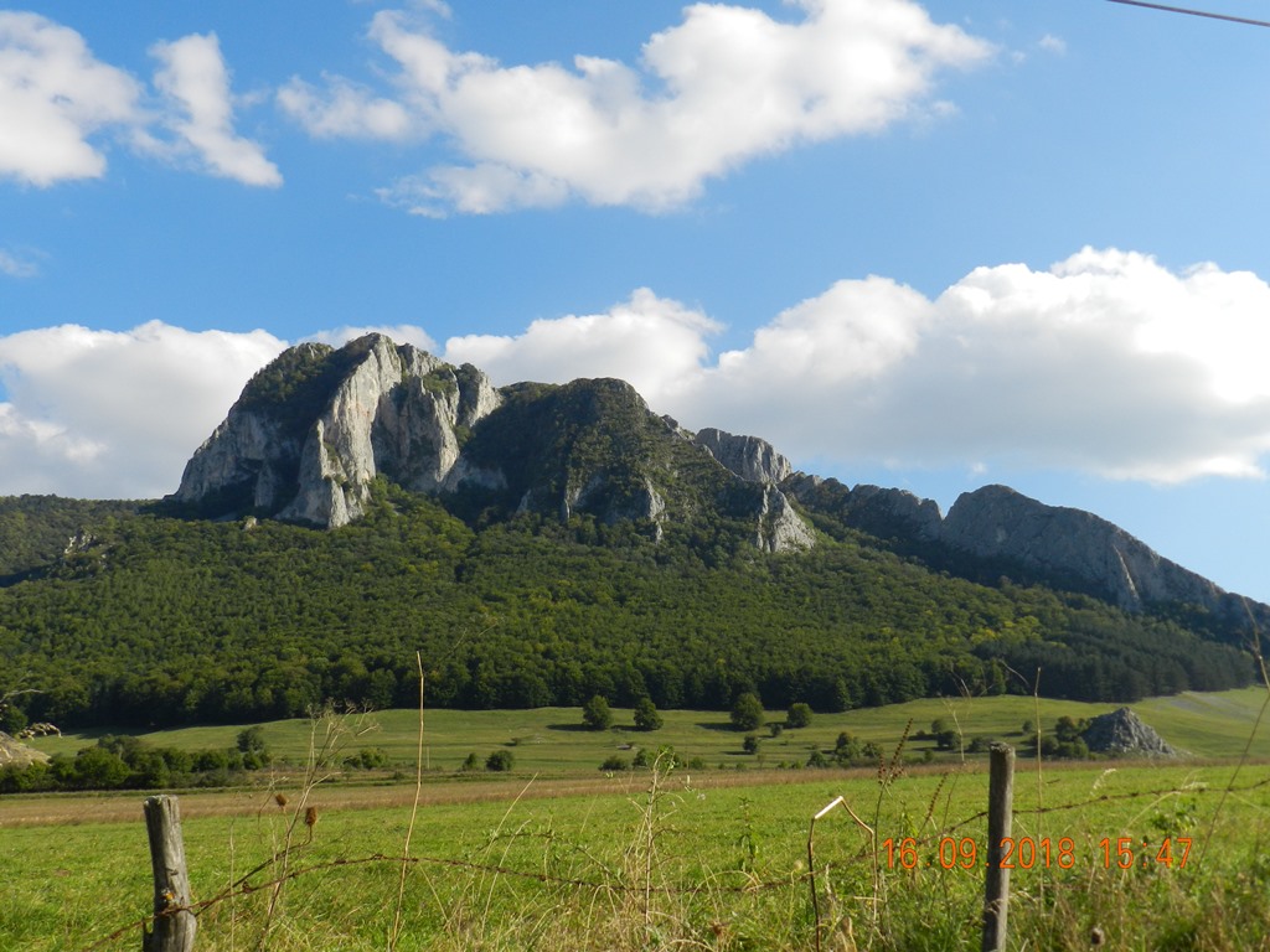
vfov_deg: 37.7
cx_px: 635
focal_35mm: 38
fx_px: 1394
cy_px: 476
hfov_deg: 49.0
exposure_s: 1/1000
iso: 160
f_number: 4
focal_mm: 6.7
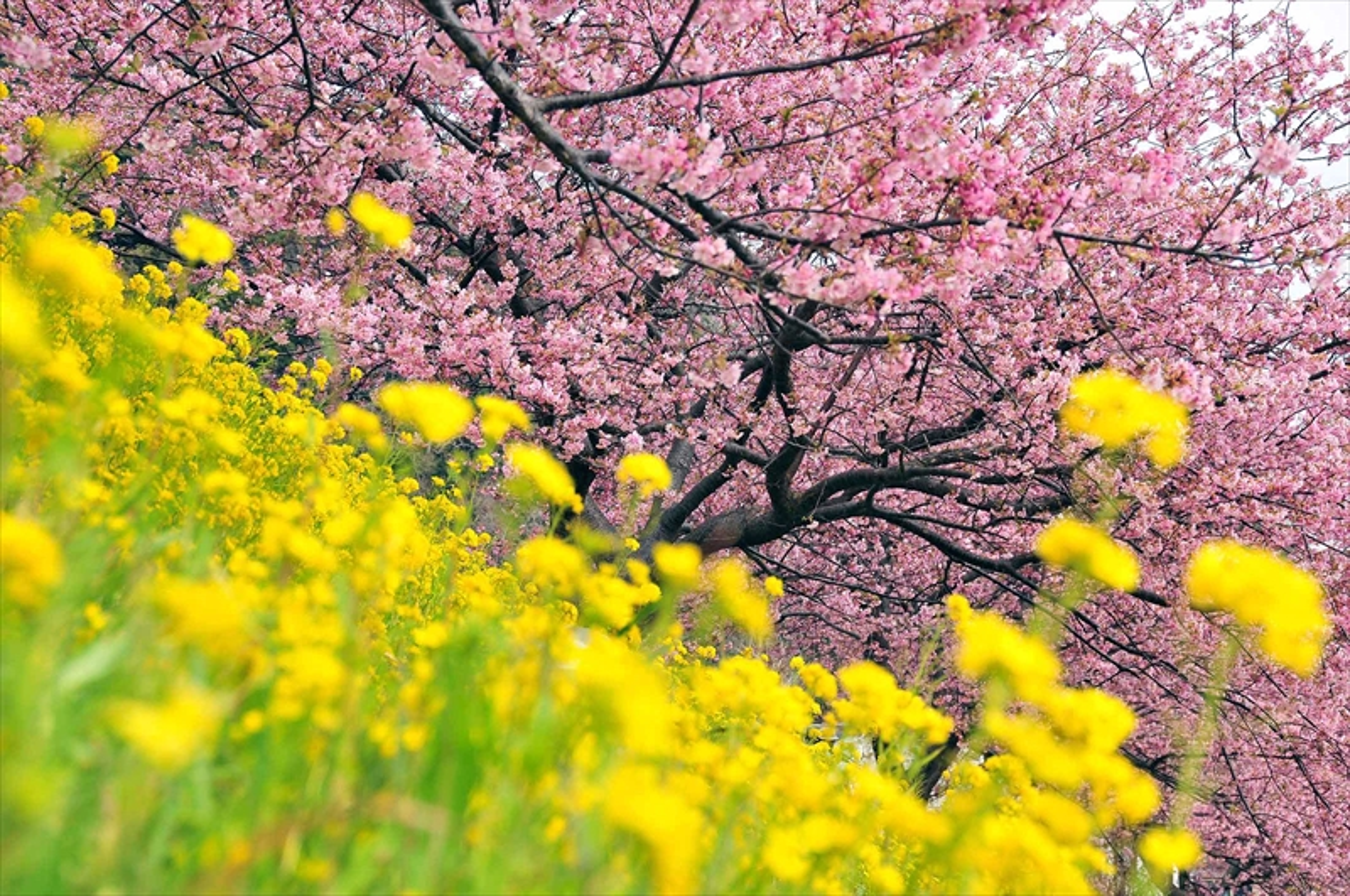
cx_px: 675
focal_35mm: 90
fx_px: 3370
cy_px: 448
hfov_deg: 22.7
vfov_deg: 15.1
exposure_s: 1/250
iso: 200
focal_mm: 60
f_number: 8
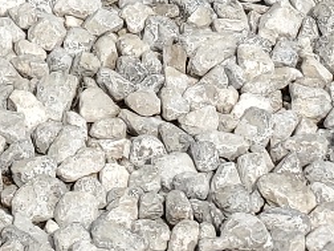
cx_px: -58
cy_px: -530
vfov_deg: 7.7
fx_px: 1592
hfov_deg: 11.7
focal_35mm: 165
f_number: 1.5
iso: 50
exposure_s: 1/2500
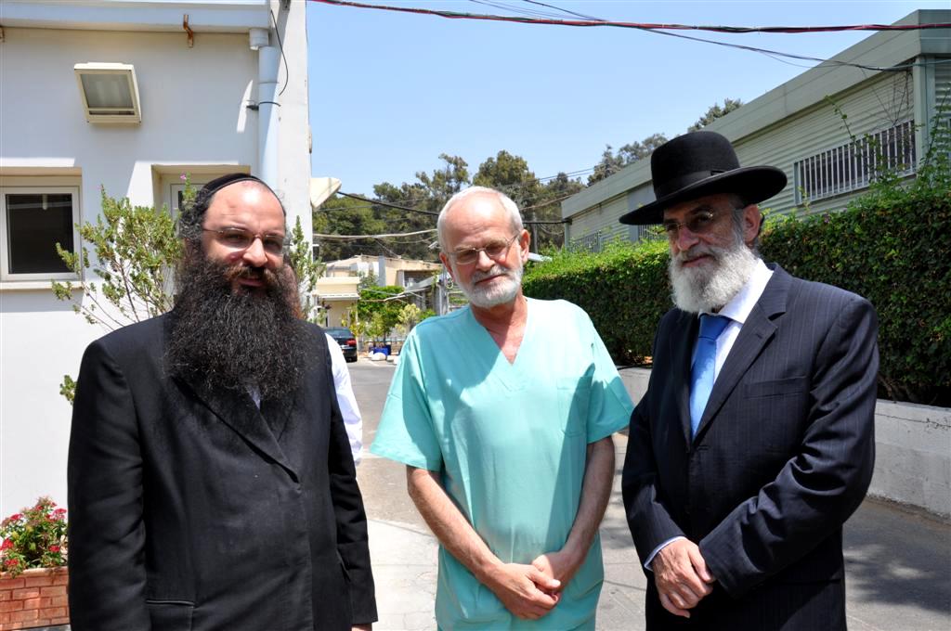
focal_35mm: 33
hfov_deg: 57.3
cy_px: 316
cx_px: 476
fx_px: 871
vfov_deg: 39.9
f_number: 9
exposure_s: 1/320
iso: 200
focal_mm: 22
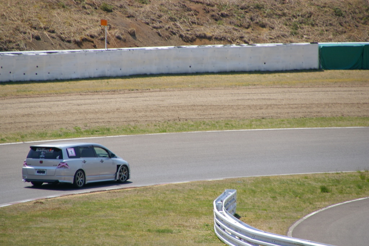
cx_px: 184
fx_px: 3842
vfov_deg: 3.7
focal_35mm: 375
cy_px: 123
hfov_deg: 5.5
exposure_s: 1/500
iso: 200
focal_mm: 250
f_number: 8
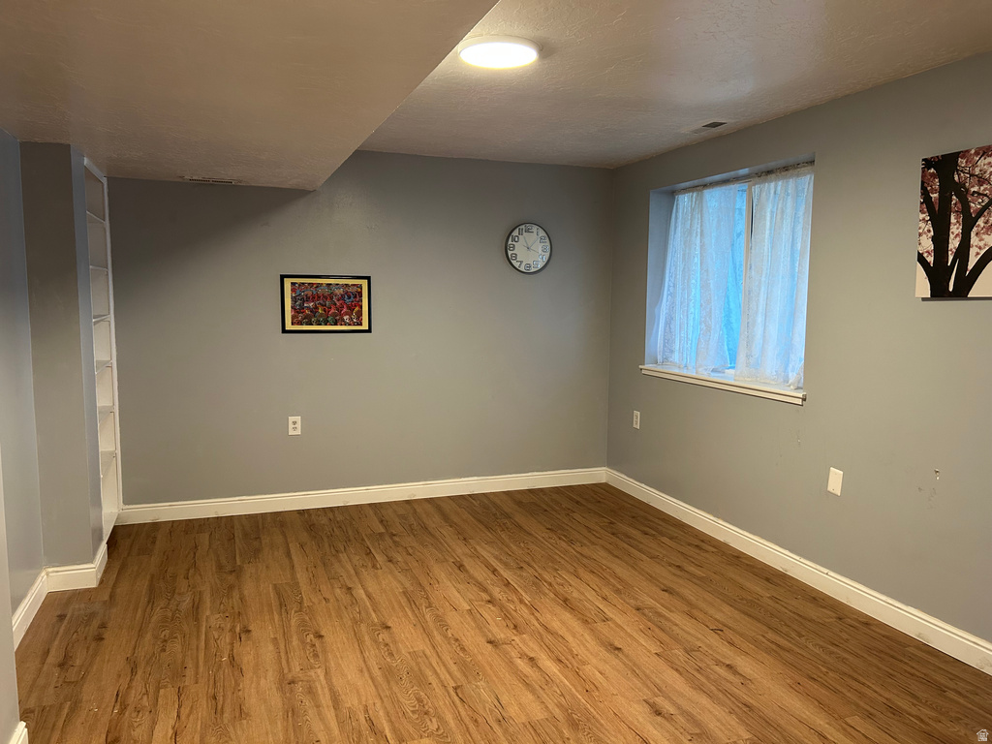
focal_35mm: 26
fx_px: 745
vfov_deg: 53.1
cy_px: 372
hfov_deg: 67.3
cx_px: 496
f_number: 1.5
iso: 200
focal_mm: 5.7
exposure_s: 1/60
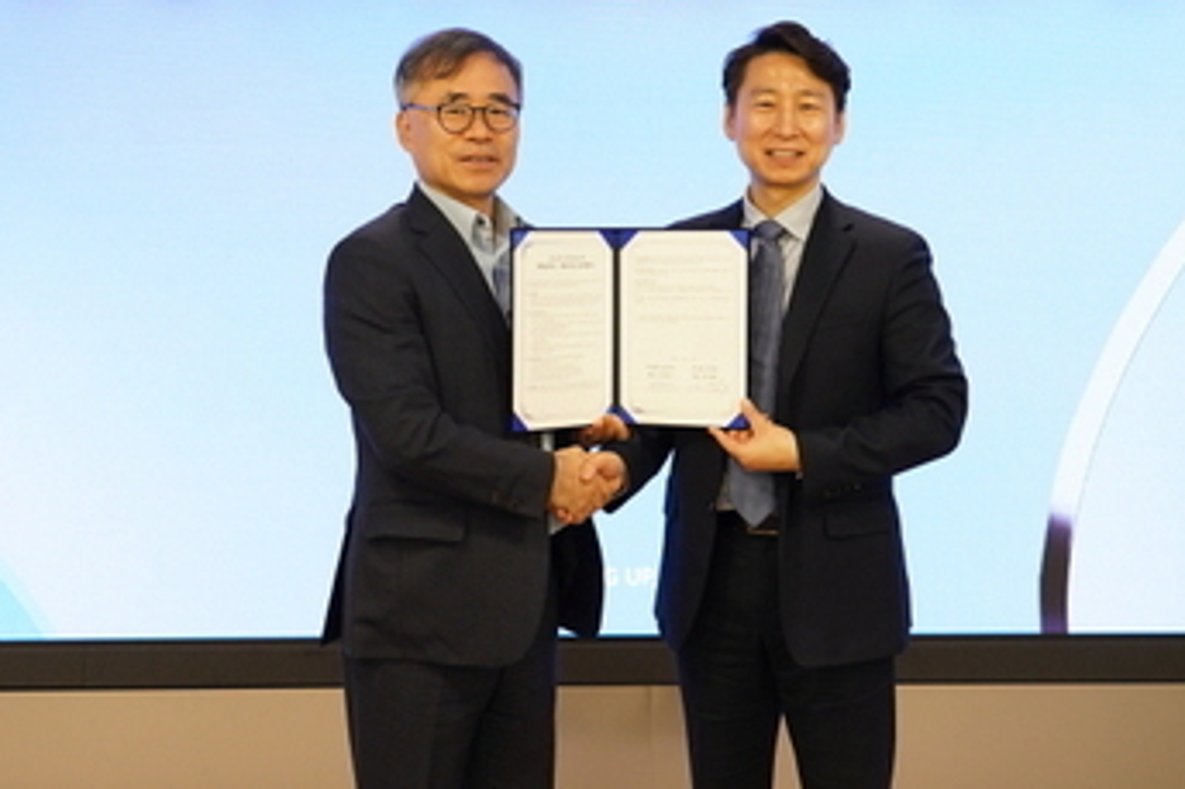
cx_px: 582
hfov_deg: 32.4
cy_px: 351
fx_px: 2040
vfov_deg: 21.9
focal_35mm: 62
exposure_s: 1/80
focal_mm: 34
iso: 800
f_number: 4
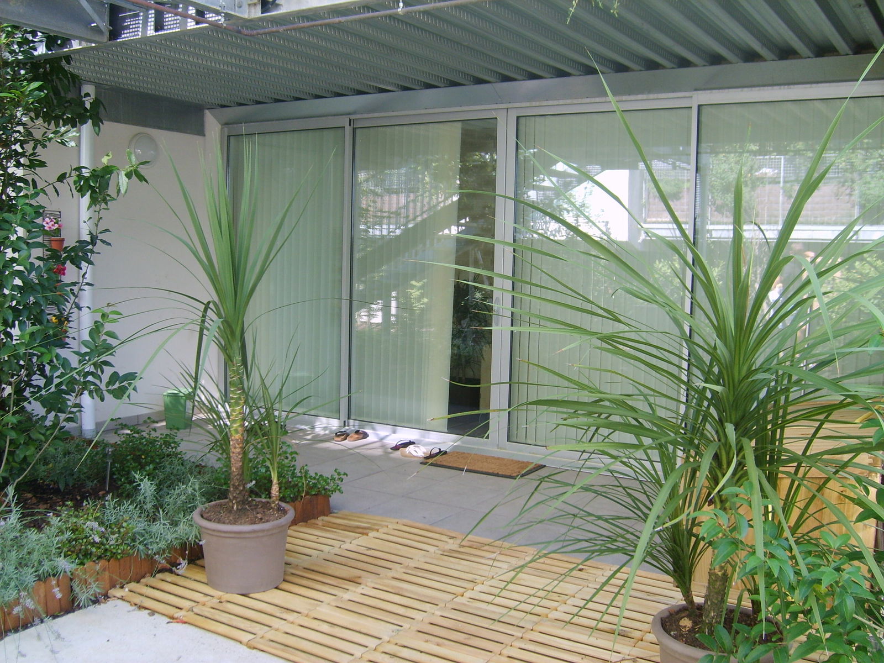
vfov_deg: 40.7
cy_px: 332
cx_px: 442
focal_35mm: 35
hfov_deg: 52.6
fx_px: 894
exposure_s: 1/45
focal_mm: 5.8
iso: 50
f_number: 2.8
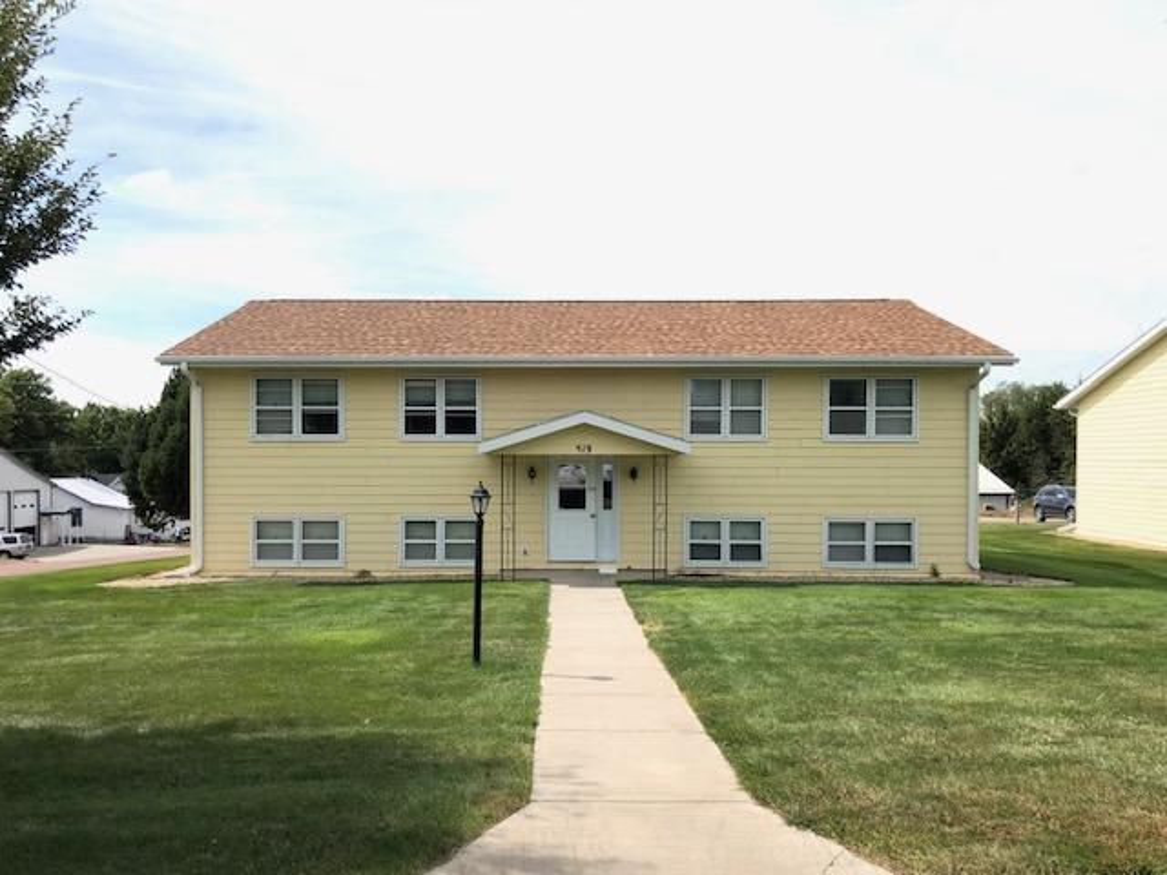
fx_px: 944
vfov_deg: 49.7
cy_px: 438
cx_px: 584
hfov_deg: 63.4
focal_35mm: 28
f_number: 1.8
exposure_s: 1/3205
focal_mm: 3.99
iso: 20
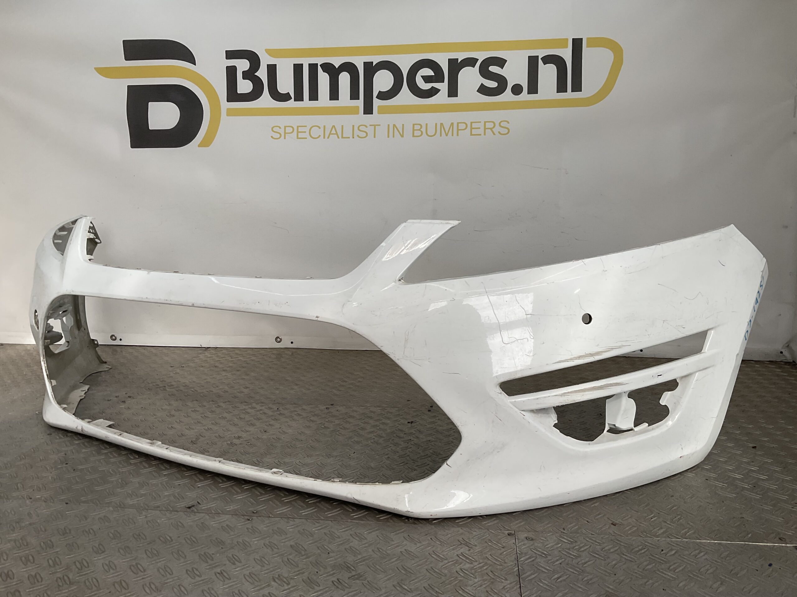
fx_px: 668
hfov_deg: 61.7
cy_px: 298
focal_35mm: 29
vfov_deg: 48.2
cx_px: 398
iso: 16
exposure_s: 1/739
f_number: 1.8
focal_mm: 3
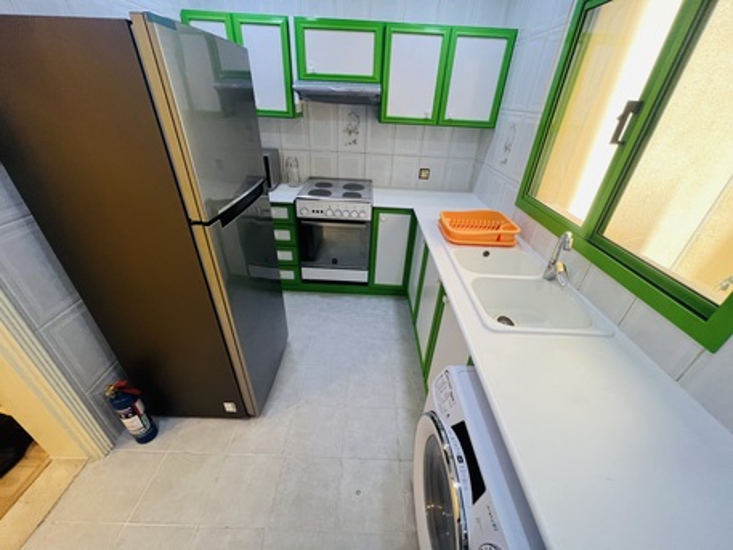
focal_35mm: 13
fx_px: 275
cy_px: 275
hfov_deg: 106.2
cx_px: 366
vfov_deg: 89.9
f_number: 1.8
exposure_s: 1/50
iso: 250
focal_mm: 1.57
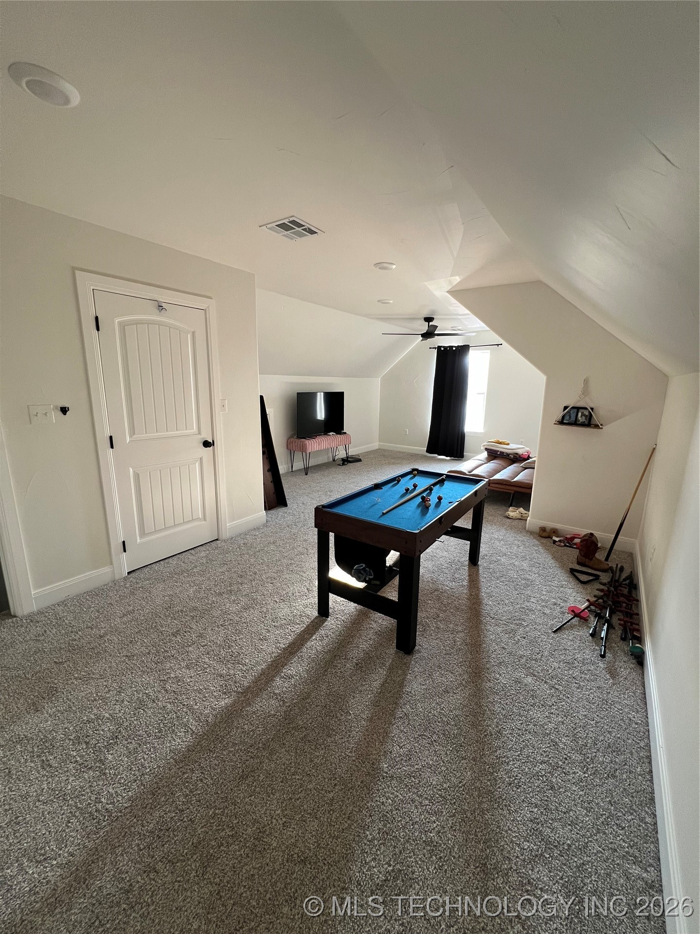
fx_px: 351
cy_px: 467
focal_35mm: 13
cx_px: 350
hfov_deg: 89.9
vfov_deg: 106.2
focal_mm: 1.57
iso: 250
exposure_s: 1/99
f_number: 1.8
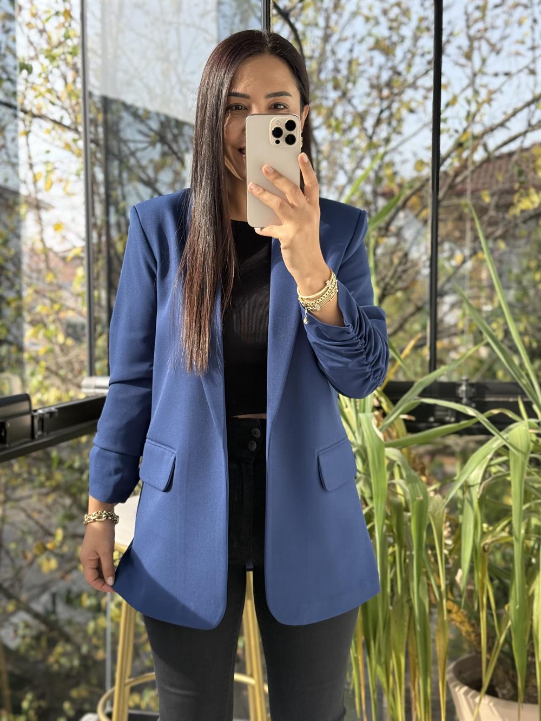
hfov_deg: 30.3
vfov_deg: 39.7
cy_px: 360
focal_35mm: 48
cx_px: 270
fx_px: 1000
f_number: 1.78
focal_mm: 6.76
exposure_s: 1/675
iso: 80
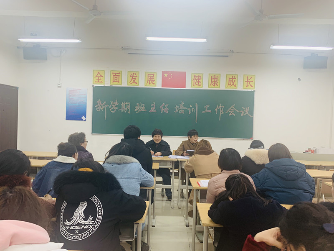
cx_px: 167
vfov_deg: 53.1
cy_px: 126
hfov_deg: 67.3
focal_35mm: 26
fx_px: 251
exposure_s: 1/50
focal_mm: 4.25
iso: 80
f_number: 1.8
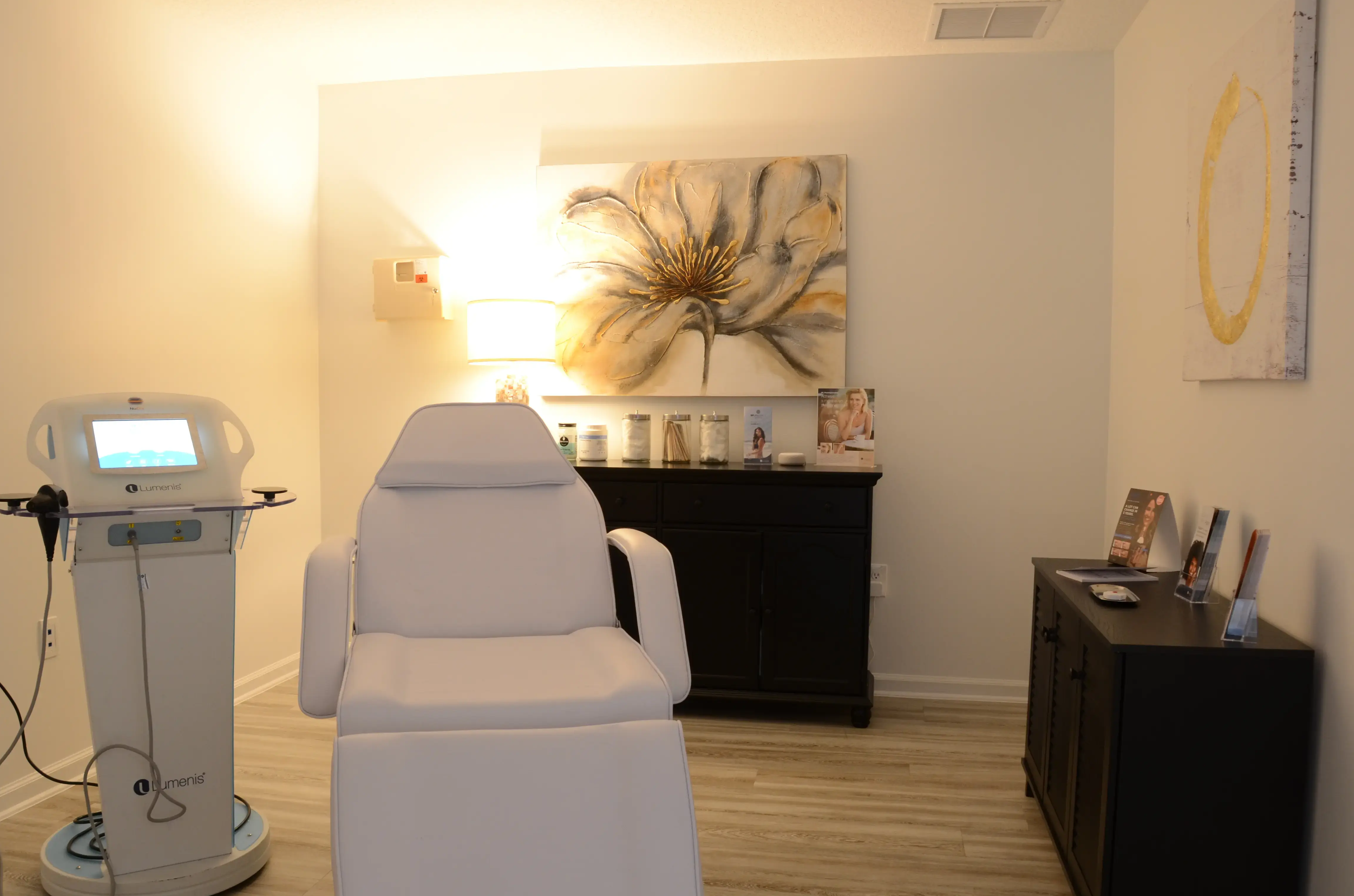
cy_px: 467
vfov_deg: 44.8
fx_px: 1088
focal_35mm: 29
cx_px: 651
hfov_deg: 63.7
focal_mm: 18
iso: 400
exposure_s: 1
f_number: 9
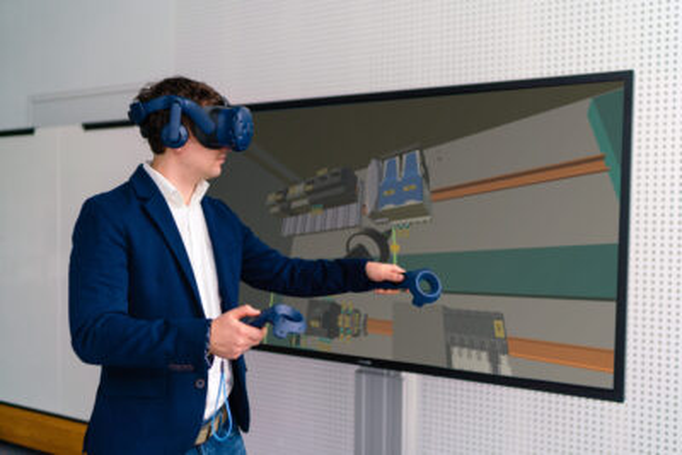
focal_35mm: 35
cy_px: 228
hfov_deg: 54.4
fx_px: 663
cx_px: 341
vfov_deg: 37.9
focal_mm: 35
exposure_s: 1/1600
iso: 100
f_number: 1.4
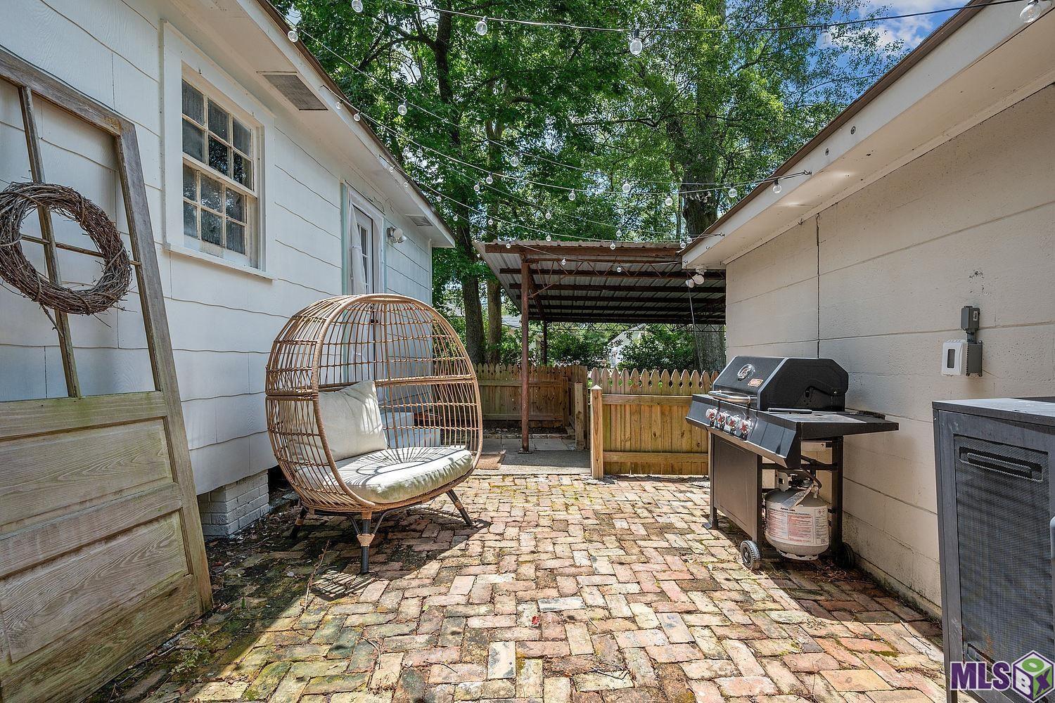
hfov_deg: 98.5
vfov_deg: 75.5
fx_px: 454
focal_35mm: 16
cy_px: 352
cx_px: 528
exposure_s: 1/250
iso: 200
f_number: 10
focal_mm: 15.5
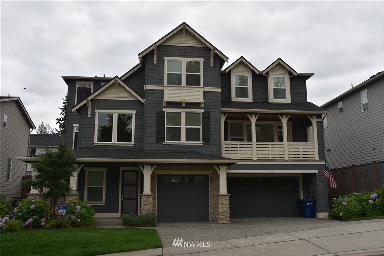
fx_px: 352
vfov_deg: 40.0
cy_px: 128
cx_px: 192
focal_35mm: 33
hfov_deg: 57.2
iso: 100
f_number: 7.1
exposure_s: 1/250
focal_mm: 22
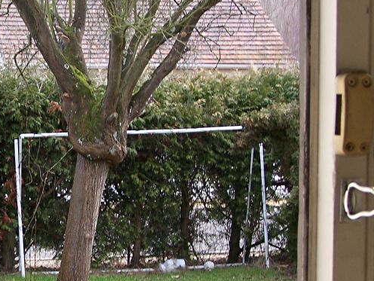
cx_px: 25
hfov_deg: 18.4
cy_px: 175
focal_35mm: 105
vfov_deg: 14.1
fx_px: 1135
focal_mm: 8.5
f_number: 3
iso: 80
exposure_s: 1/80
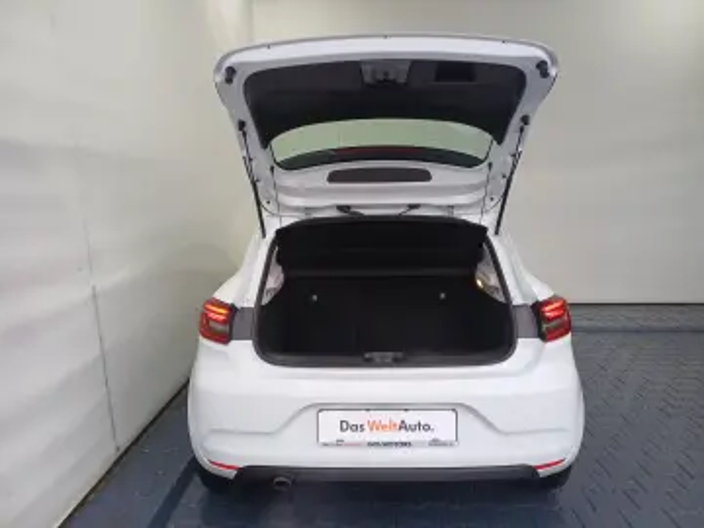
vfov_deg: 54.9
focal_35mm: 25
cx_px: 352
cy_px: 264
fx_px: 508
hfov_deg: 69.4
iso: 50
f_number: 1.8
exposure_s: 1/100
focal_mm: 4.65
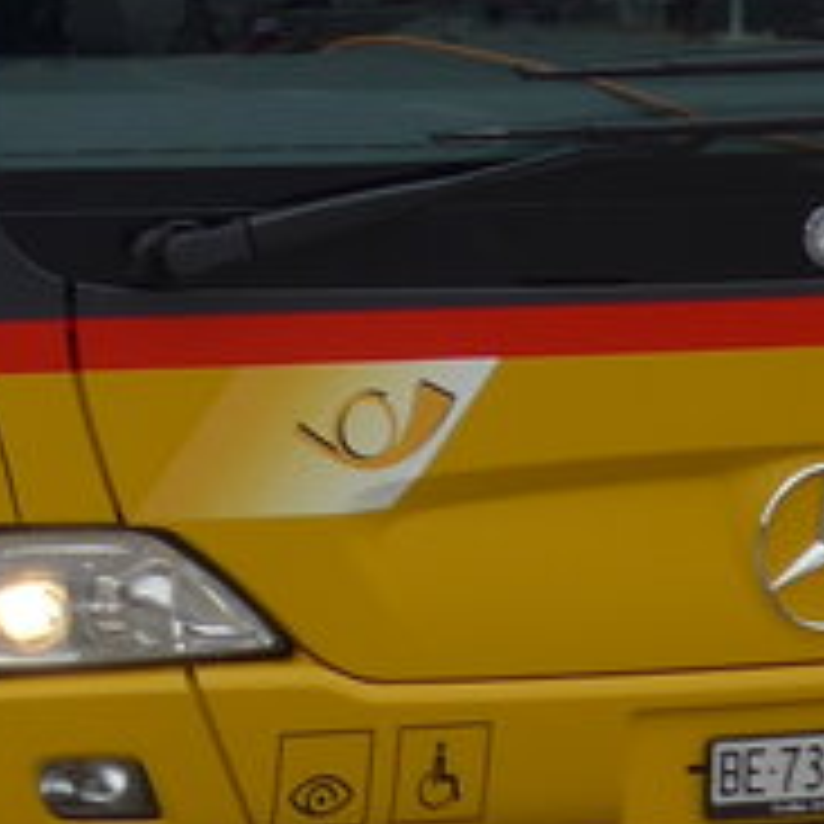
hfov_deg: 8.7
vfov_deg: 8.5
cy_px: -738
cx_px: -248
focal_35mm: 197
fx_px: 5305
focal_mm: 7
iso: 80
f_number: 2.8
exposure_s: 1/500
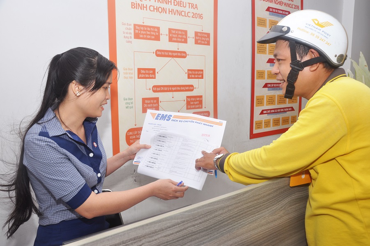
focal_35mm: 33
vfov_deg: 39.9
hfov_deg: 57.3
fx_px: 339
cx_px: 185
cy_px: 123
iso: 200
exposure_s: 1/100
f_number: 8
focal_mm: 22
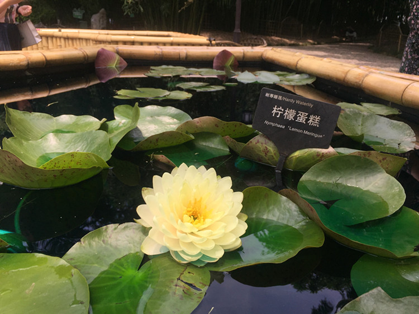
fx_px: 351
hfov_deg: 61.7
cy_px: 157
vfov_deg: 48.2
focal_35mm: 29
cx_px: 210
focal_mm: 4.15
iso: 32
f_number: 2.2
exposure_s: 1/964
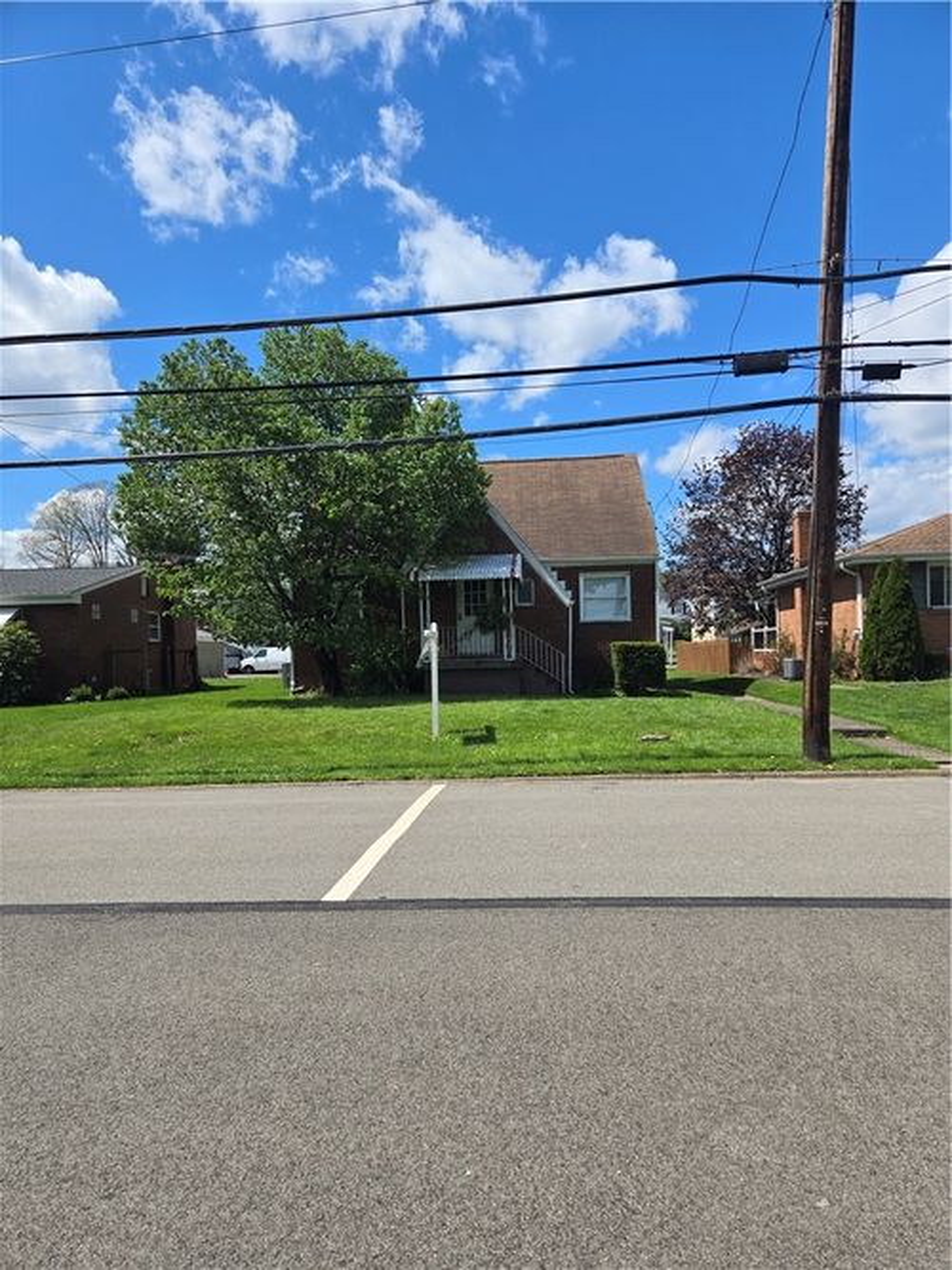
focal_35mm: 23
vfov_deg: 73.9
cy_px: 635
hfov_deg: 58.9
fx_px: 844
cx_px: 476
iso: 25
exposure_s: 1/2005
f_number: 1.8
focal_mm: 5.4
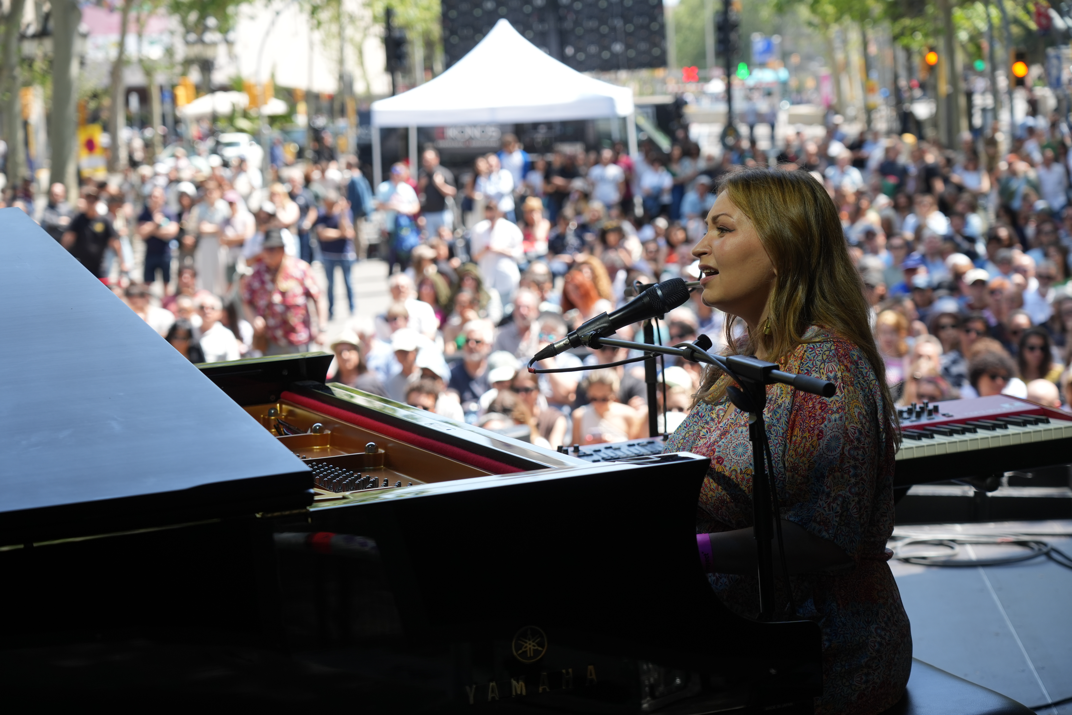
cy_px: 358
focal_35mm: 77
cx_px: 536
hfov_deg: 26.3
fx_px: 2293
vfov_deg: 17.7
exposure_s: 1/400
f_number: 5
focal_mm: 77
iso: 320
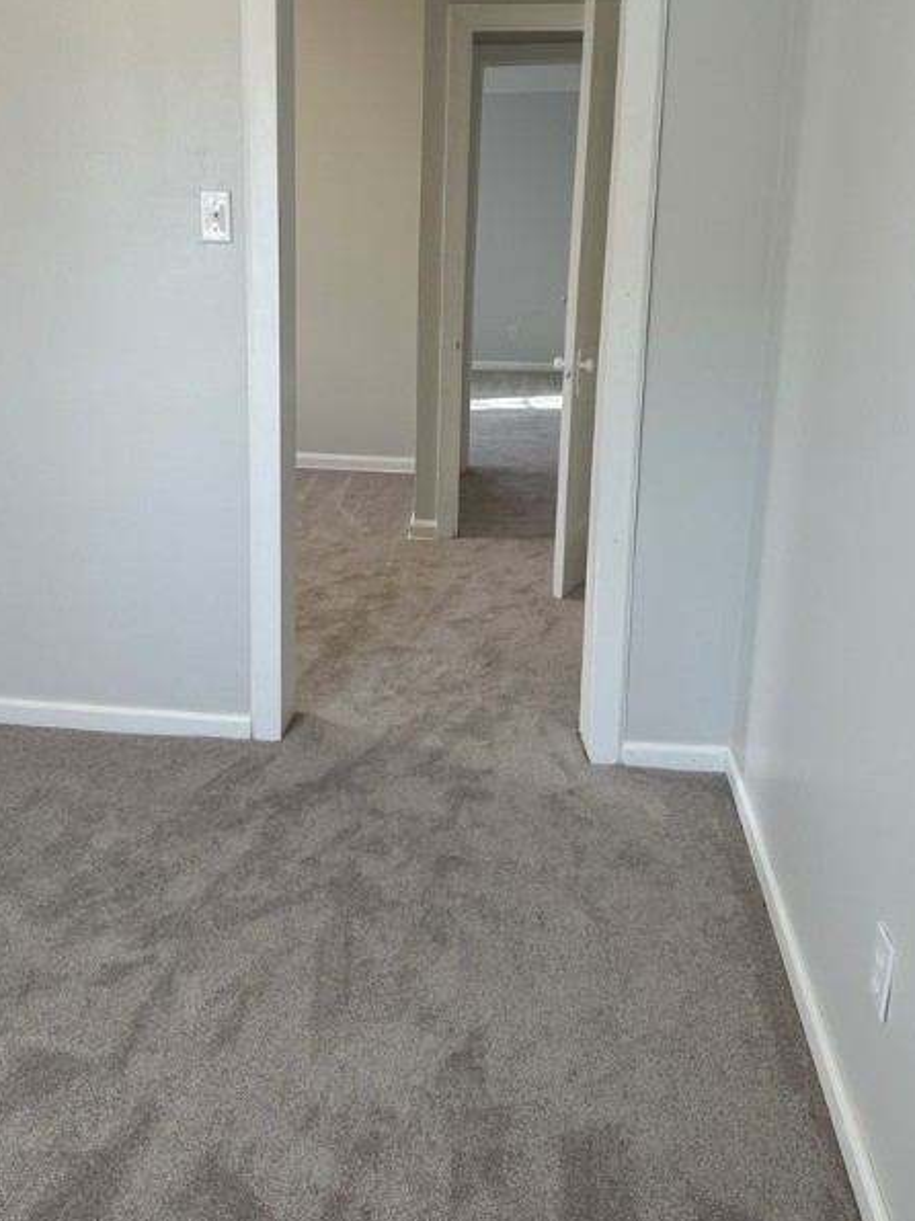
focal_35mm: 31
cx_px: 384
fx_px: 1093
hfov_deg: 45.3
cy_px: 447
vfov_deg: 57.5
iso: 125
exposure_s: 1/120
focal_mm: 6.86
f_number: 1.78
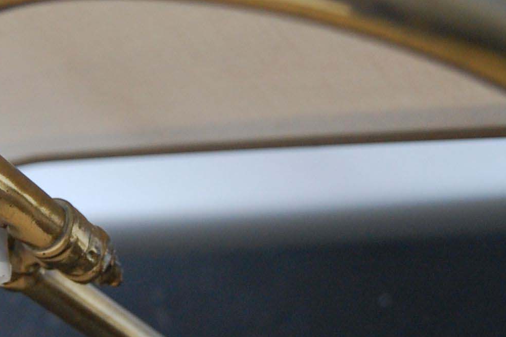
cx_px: 124
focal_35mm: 82
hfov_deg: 24.5
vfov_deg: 16.6
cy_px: 175
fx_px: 1152
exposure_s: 1/30
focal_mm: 18
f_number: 3.5
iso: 720
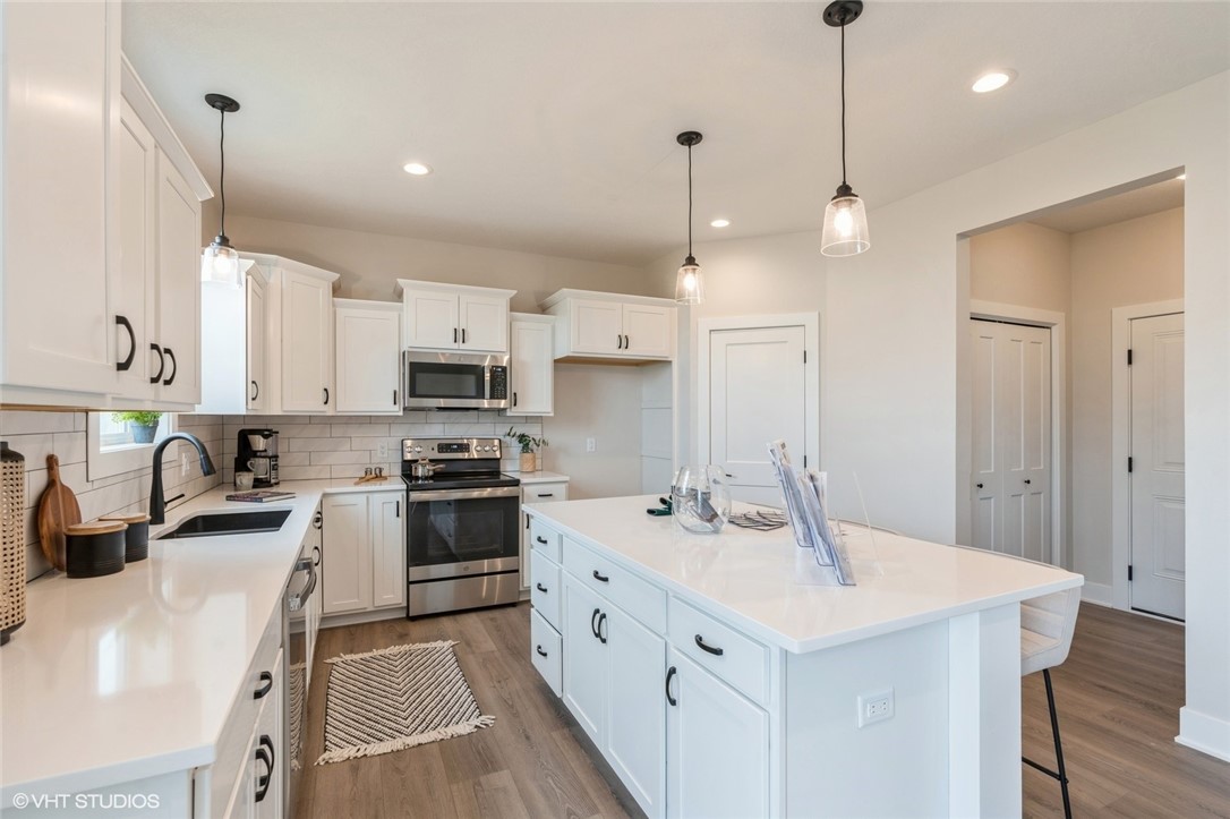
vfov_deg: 73.7
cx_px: 615
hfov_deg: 96.8
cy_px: 410
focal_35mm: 16
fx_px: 546
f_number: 8
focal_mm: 16
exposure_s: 1/8
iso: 200
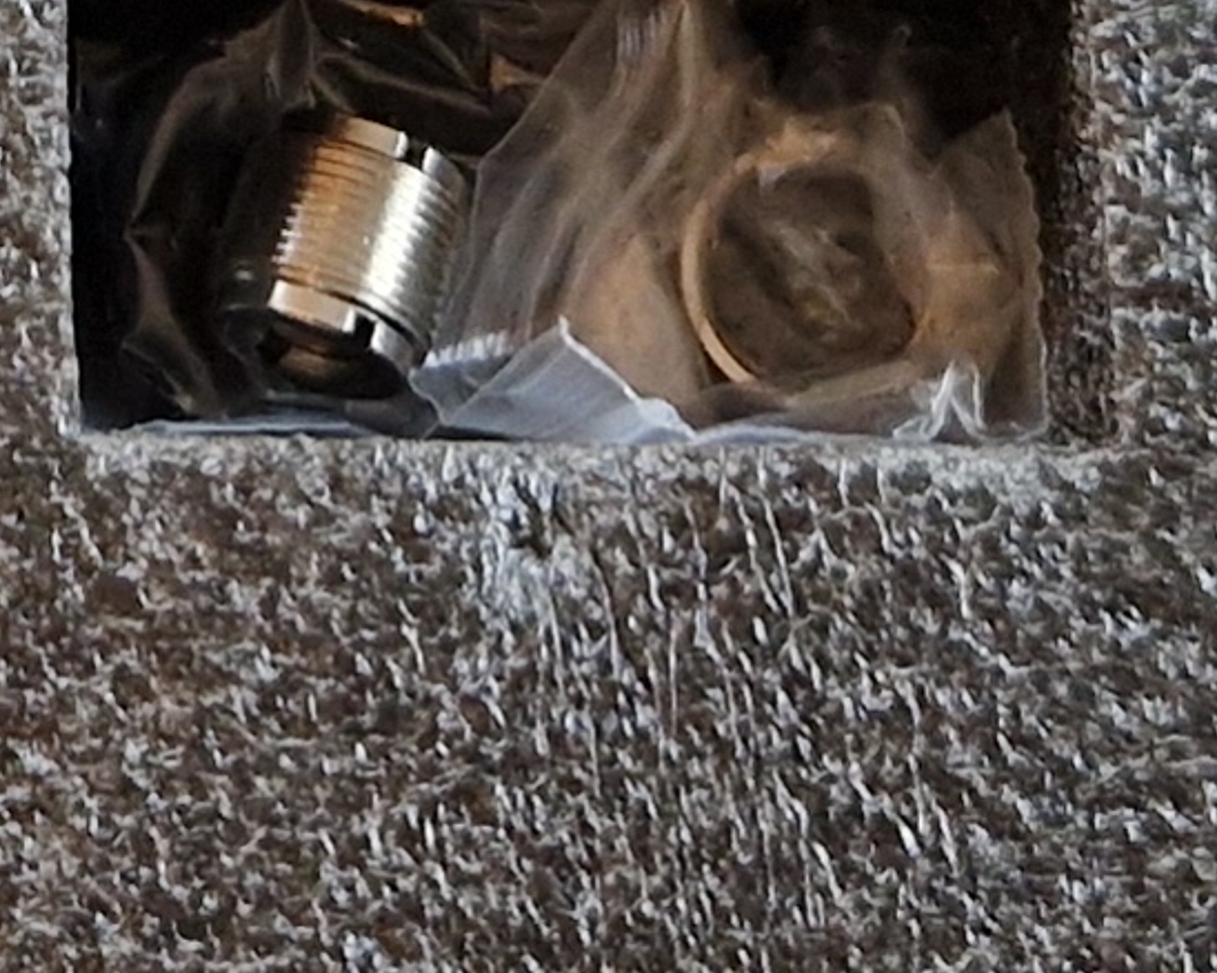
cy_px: -1084
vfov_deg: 8.8
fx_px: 5905
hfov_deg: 11.6
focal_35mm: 164
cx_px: -20
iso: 320
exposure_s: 1/100
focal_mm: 5.4
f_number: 1.8
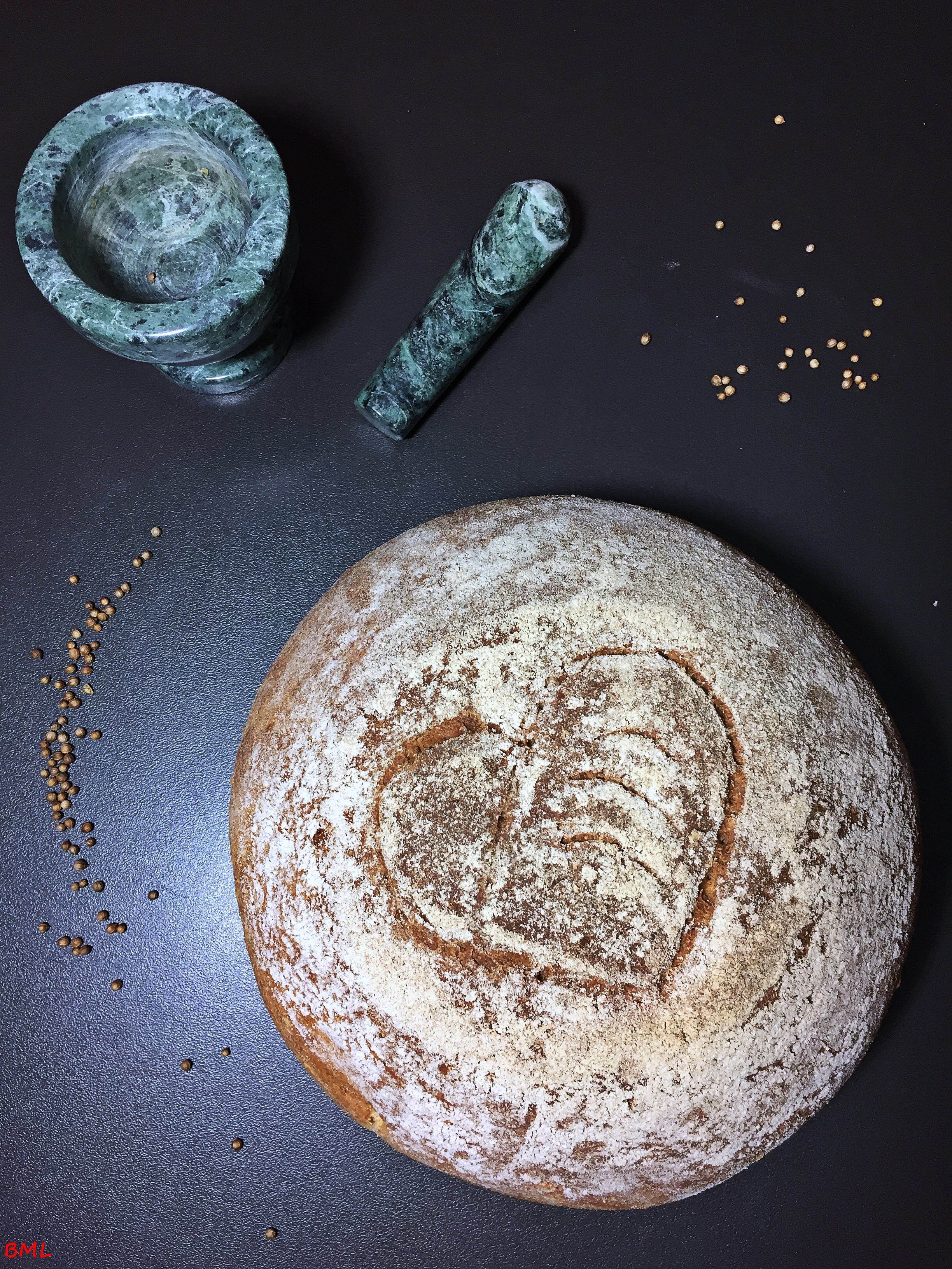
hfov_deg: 48.2
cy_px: 634
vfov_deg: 61.7
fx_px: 1063
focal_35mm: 29
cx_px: 476
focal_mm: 4.15
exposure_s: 1/33
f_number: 2.2
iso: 32
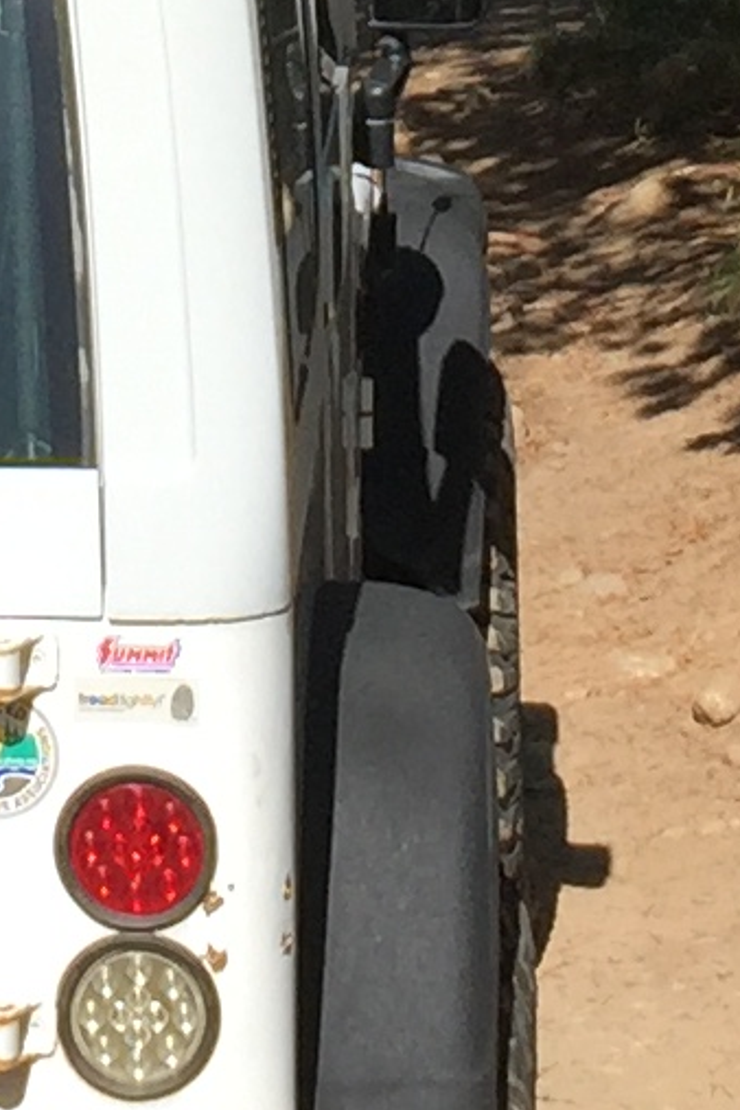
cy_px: -659
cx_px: 15
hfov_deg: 7.1
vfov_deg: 10.2
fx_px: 5981
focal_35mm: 194
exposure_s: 1/1799
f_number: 2.2
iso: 32
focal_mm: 4.15
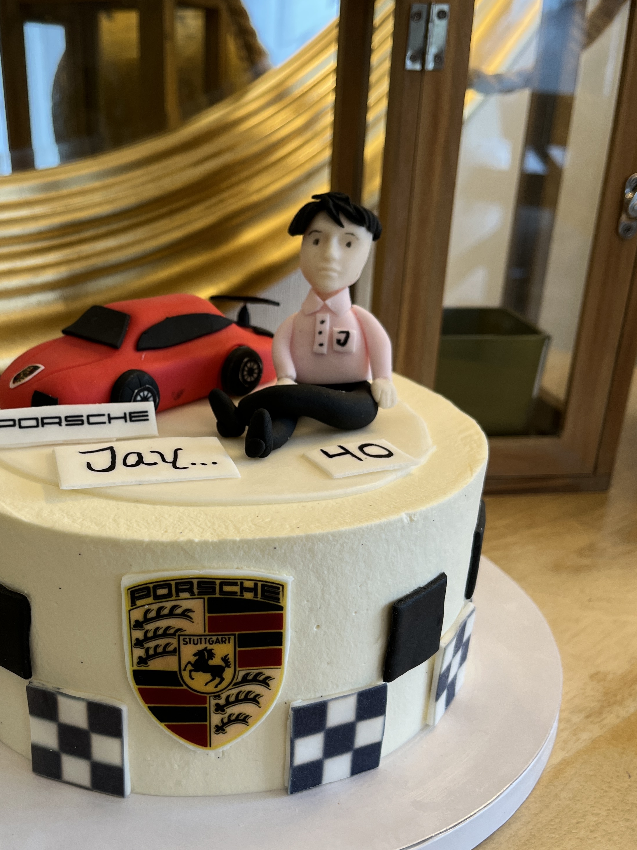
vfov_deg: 51.1
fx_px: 883
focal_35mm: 36
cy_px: 500
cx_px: 206
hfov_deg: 39.1
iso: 64
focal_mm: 5.1
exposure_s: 1/100
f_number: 1.6
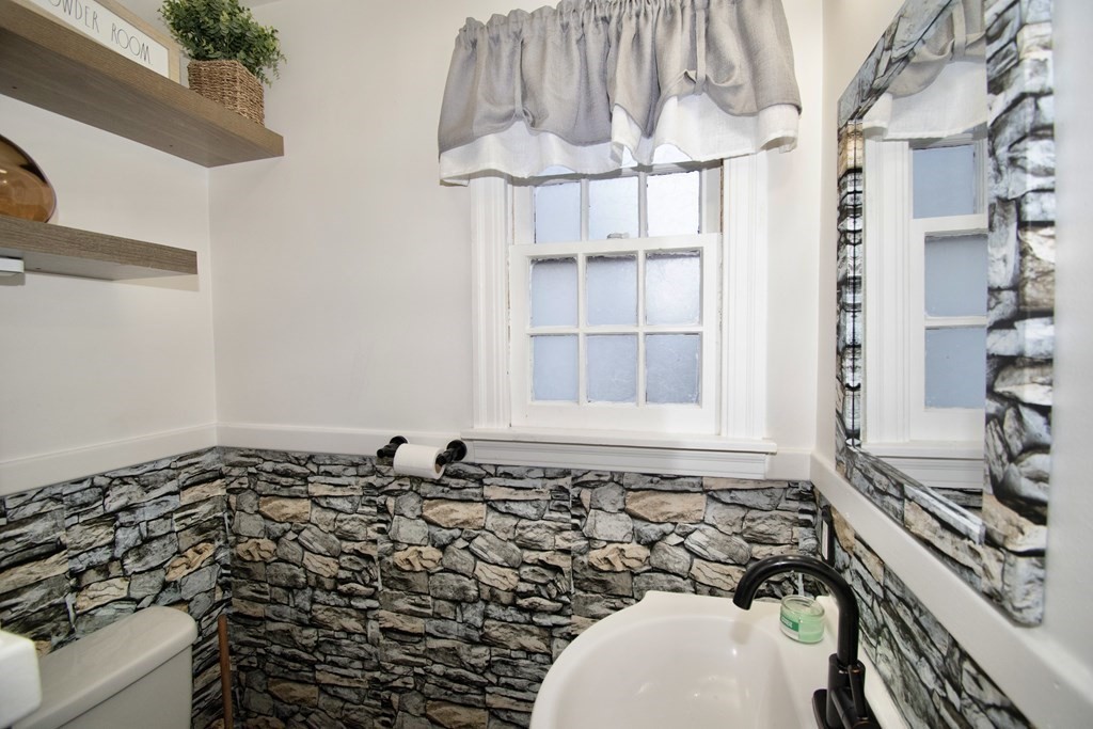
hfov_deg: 100.4
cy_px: 364
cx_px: 546
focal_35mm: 15
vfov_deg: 77.3
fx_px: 455
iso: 800
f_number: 4.5
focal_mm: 10
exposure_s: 1/160
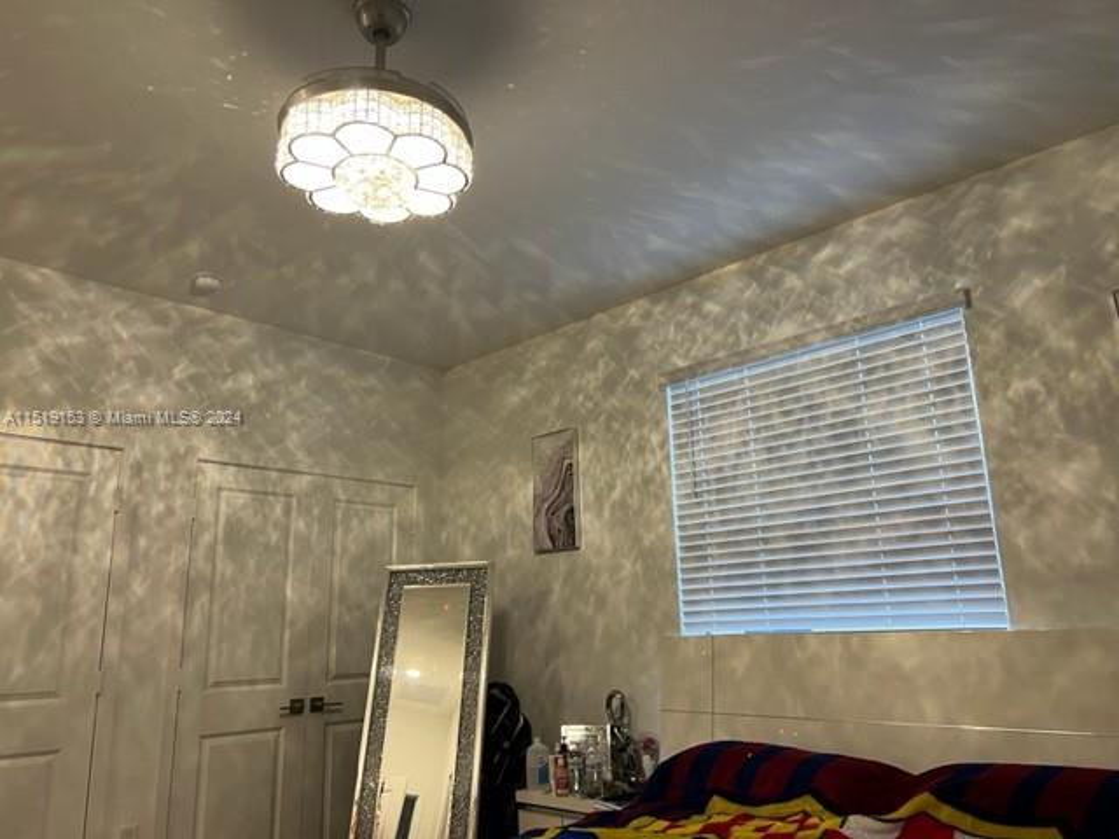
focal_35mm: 26
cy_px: 420
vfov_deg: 53.1
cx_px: 560
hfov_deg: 67.3
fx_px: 840
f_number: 1.5
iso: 100
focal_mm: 5.7
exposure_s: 1/60
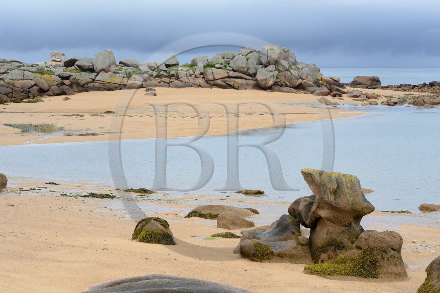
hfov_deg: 24.8
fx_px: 1001
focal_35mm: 82
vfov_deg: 16.6
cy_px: 146
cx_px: 220
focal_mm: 82
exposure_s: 1/320
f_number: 10
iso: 400
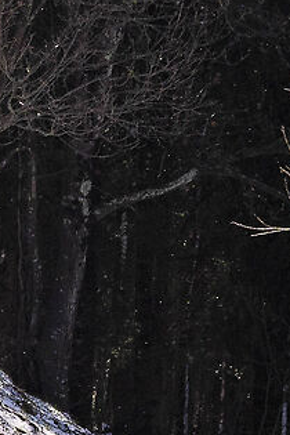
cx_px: -450
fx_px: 4144
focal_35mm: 343
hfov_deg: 3.9
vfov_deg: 6.0
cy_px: 203
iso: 400
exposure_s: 1/2500
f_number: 9
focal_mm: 45
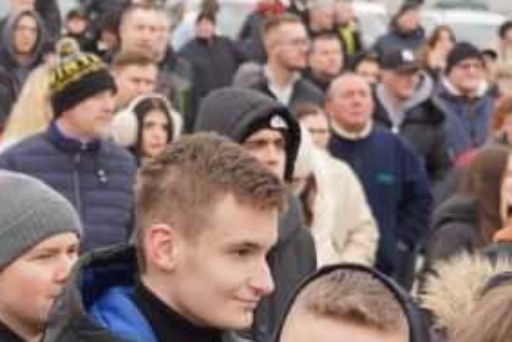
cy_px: 549
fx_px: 2419
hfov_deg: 11.7
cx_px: -177
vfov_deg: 7.9
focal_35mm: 170
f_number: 4
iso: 125
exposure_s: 1/100
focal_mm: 37
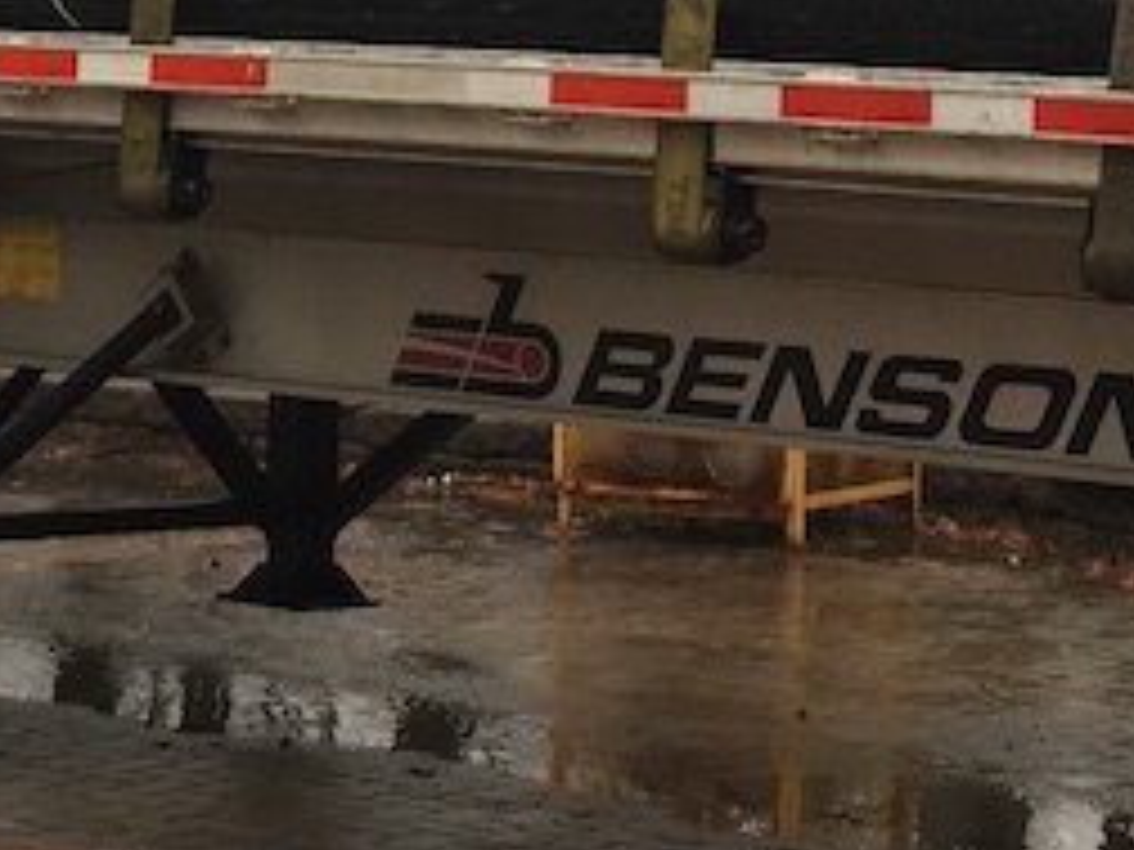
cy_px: -319
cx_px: 194
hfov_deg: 14.2
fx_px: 4521
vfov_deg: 10.5
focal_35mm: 138
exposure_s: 1/120
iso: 40
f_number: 2.2
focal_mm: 4.15
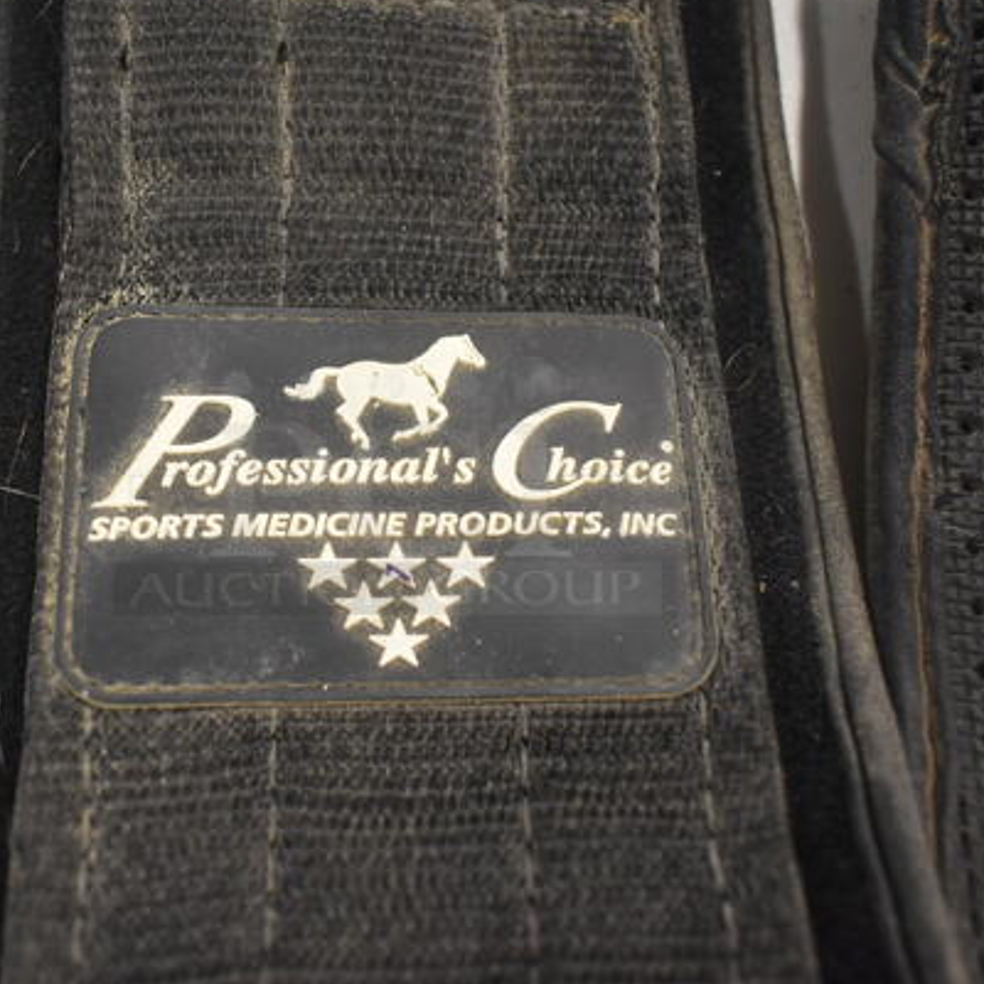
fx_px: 1126
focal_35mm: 35
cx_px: 389
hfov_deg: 46.9
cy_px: 485
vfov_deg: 47.2
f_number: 4
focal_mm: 18
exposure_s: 1/60
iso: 1250
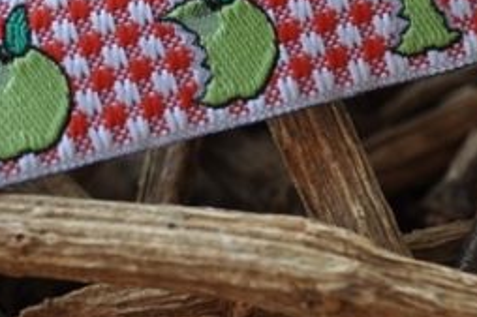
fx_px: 1999
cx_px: -6
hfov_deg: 13.4
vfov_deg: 9.1
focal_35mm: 151
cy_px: 95
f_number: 6.3
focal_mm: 32
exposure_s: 1/160
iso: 200
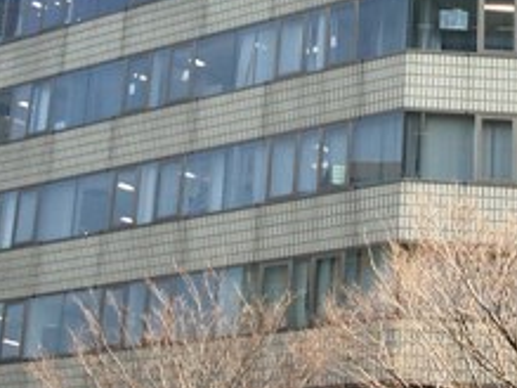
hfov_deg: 18.0
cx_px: 439
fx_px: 1612
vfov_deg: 13.6
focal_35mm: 108
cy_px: 78
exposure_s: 1/125
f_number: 3.5
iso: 50
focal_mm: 7.7
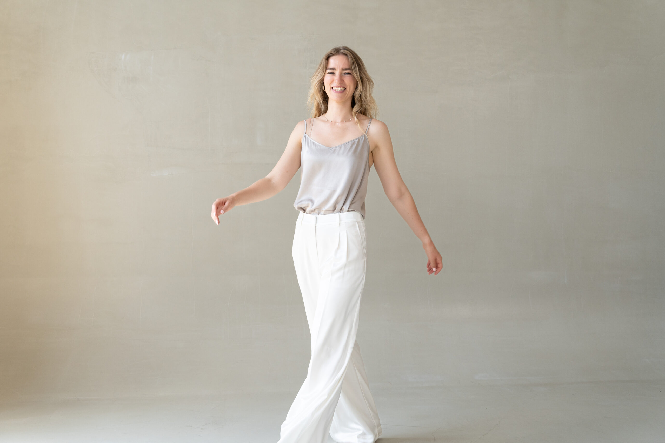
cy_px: 222
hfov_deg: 42.7
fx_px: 850
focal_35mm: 46
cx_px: 332
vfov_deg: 29.2
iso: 400
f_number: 4.5
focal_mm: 46
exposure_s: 1/400
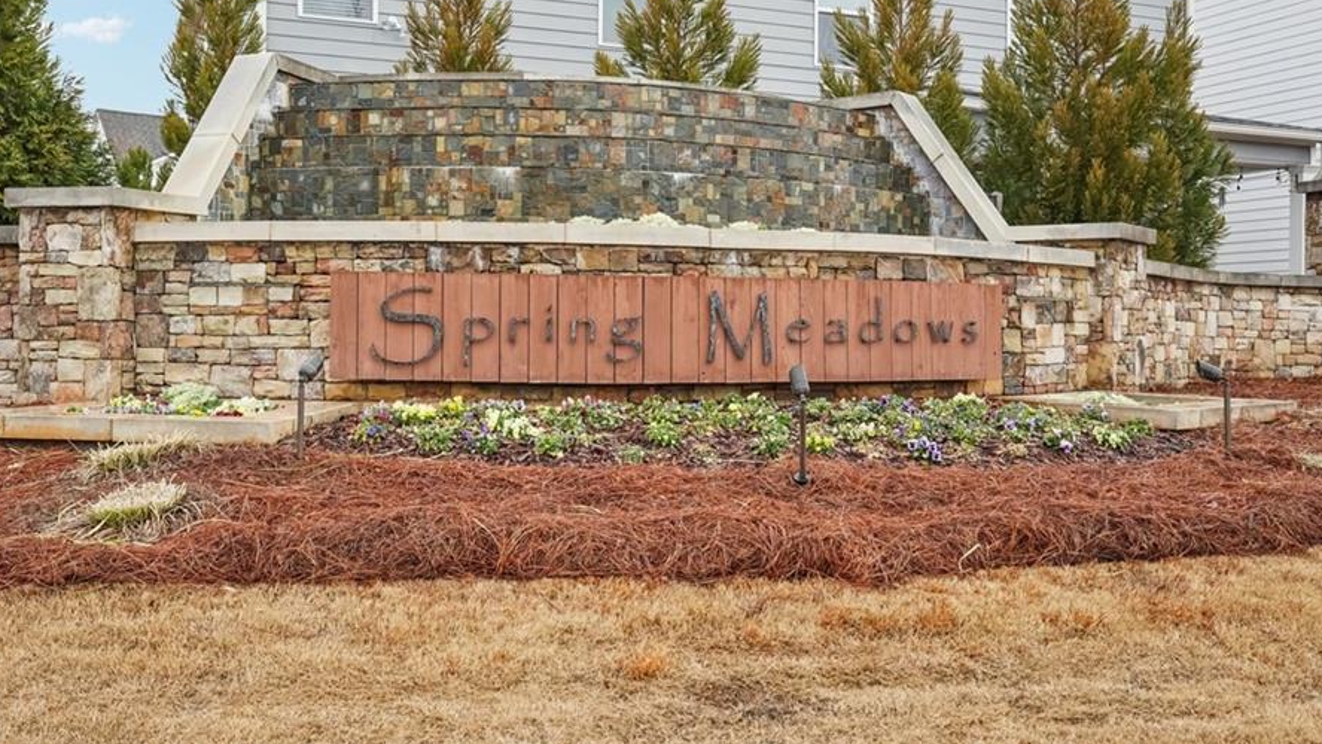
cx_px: 600
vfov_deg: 33.1
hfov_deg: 55.7
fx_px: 1248
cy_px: 318
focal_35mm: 36
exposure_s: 1/125
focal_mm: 29.5
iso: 800
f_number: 8
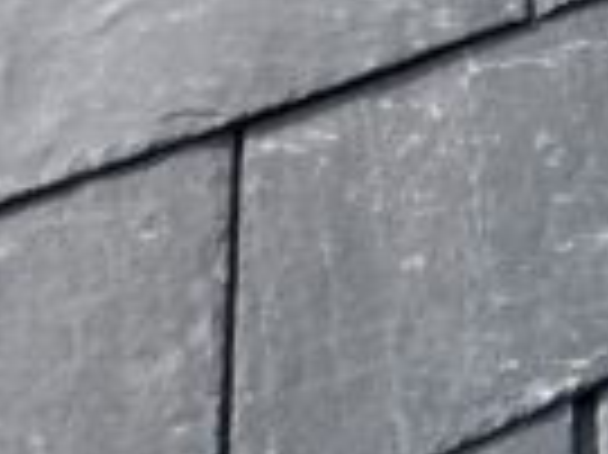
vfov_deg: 9.4
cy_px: -1083
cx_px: 1977
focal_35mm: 106
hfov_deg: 10.4
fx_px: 1860
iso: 50
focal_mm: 2.22
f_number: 2.2
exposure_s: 1/1531
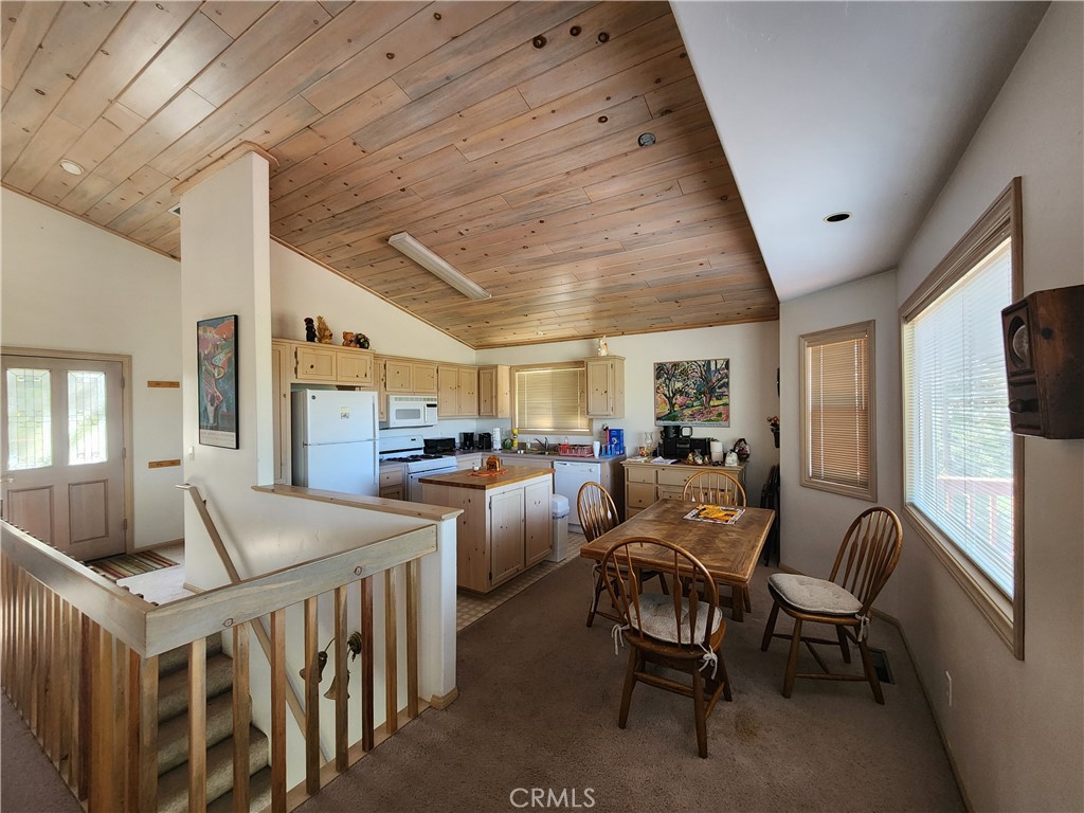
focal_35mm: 13
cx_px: 542
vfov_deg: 89.9
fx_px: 407
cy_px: 406
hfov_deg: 106.2
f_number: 2.2
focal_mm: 2.2
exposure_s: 1/40
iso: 320
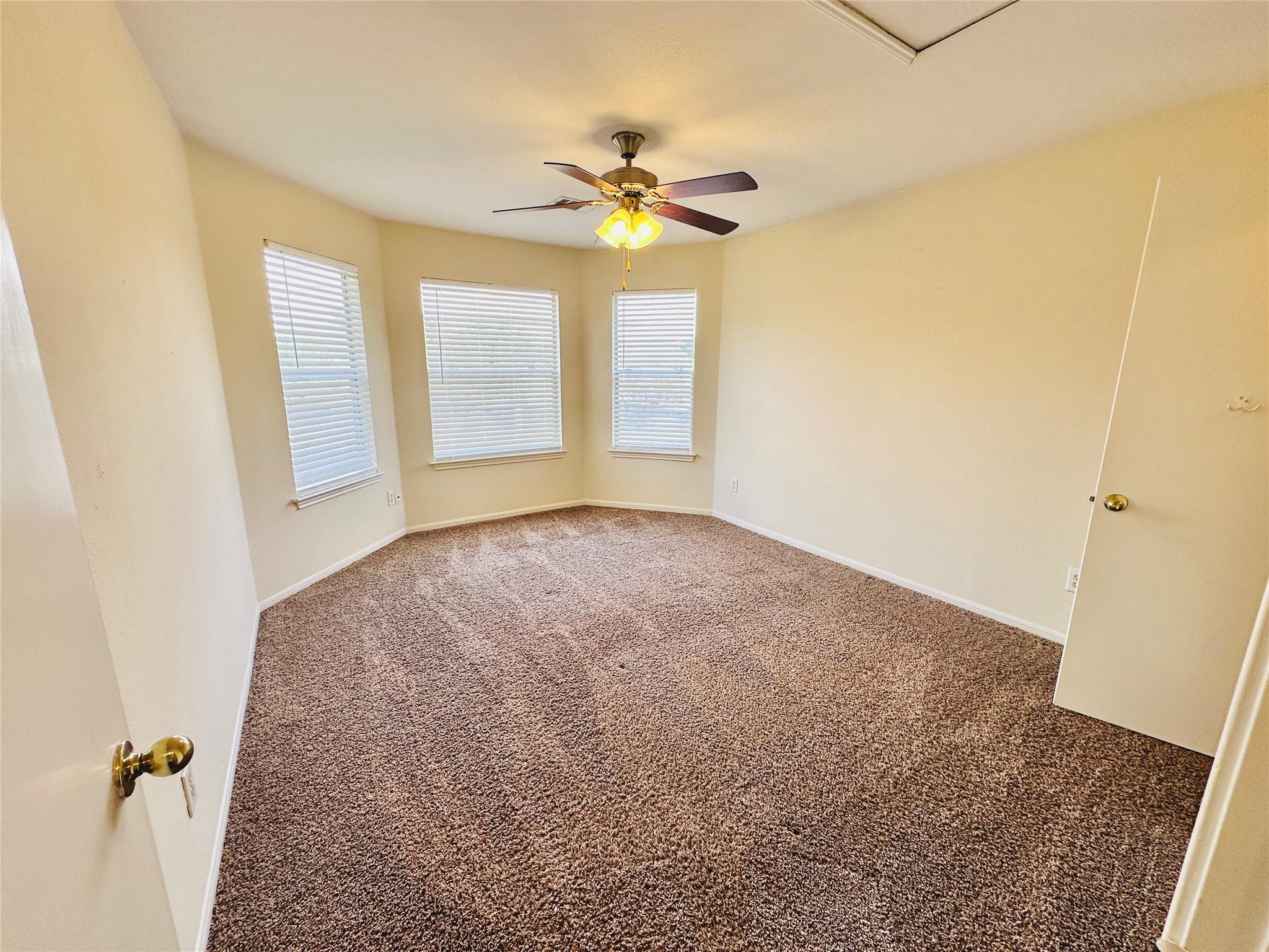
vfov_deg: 85.7
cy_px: 476
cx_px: 634
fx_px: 513
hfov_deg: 102.1
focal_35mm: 14
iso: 80
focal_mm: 2.22
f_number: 2.2
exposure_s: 1/120
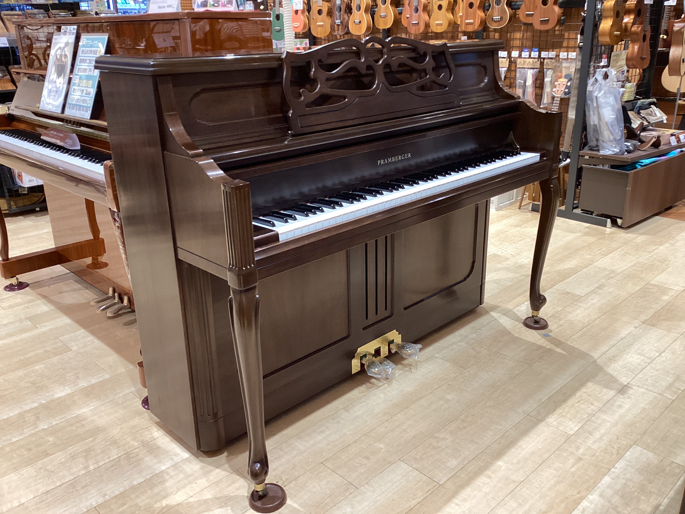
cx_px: 342
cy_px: 257
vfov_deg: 45.4
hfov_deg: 58.4
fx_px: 613
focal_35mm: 31
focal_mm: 3.3
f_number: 2.4
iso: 100
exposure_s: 1/60
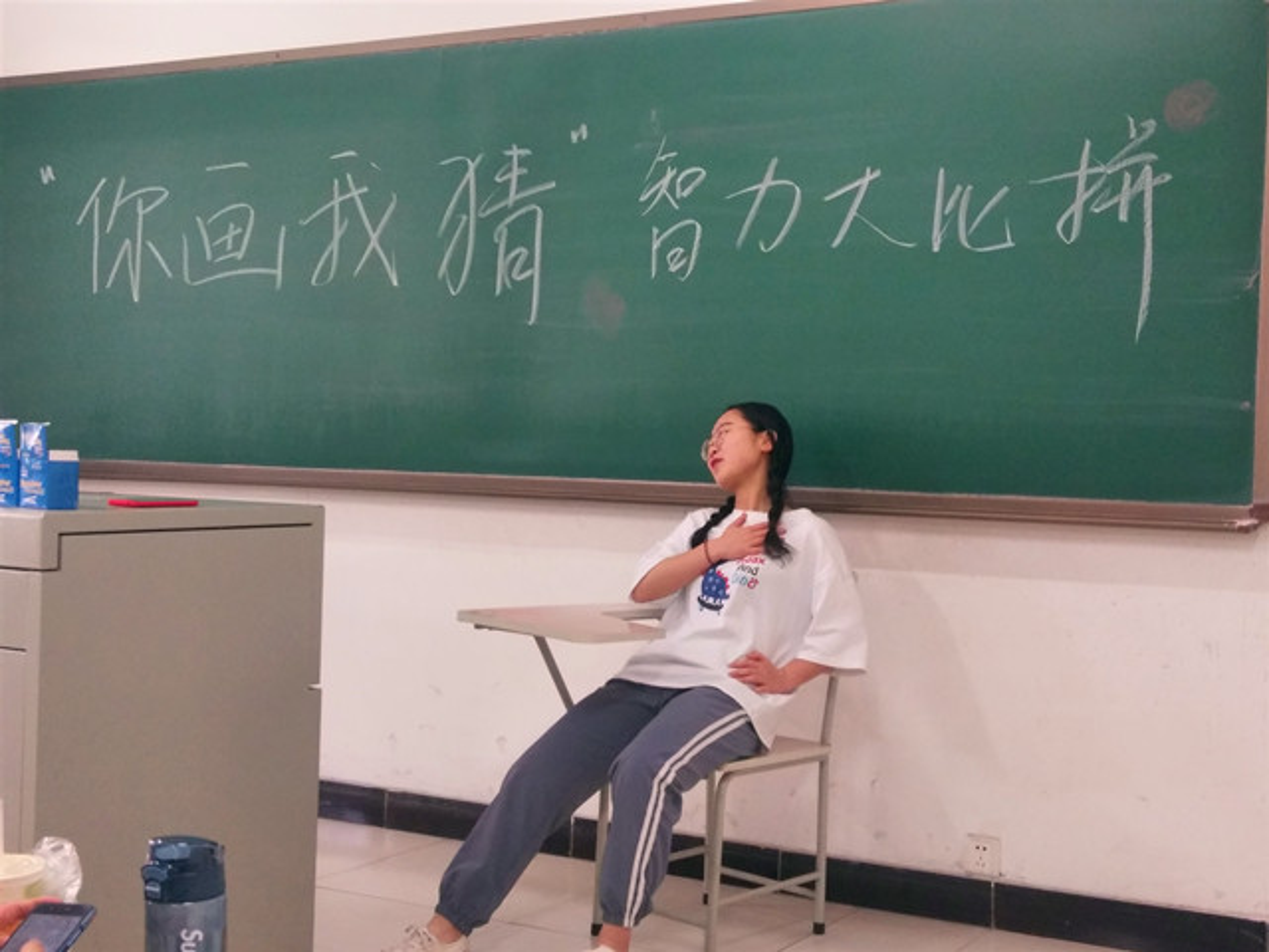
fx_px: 1210
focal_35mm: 33
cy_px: 476
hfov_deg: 55.4
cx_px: 634
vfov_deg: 42.9
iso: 250
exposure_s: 1/33.3
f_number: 2
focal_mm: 3.88
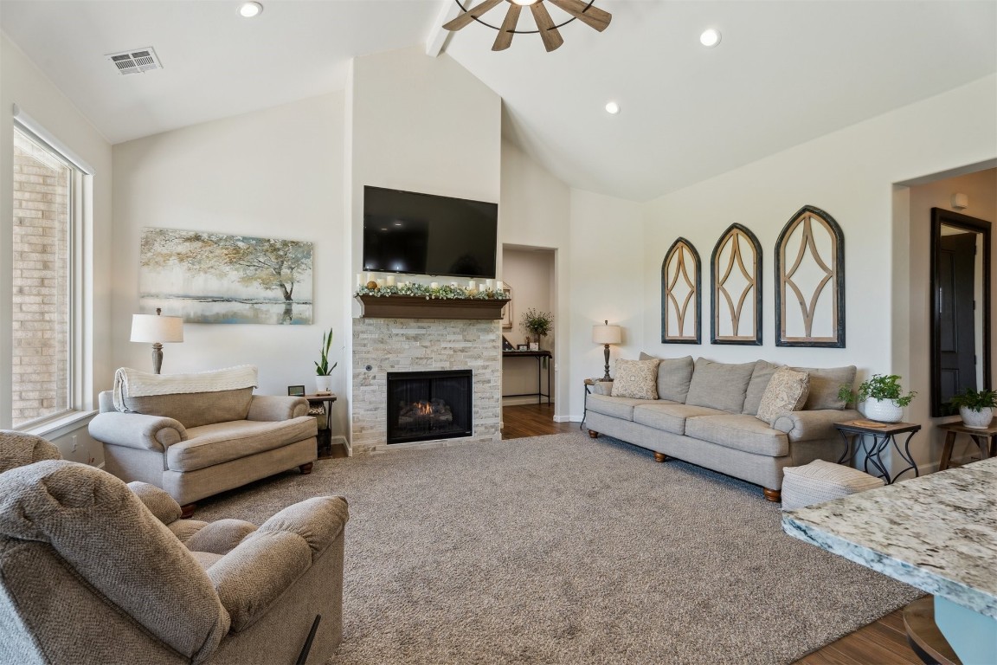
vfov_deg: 73.7
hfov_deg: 96.7
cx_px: 498
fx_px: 443
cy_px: 332
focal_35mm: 16
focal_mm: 16
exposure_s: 1/125
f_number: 9
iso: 250
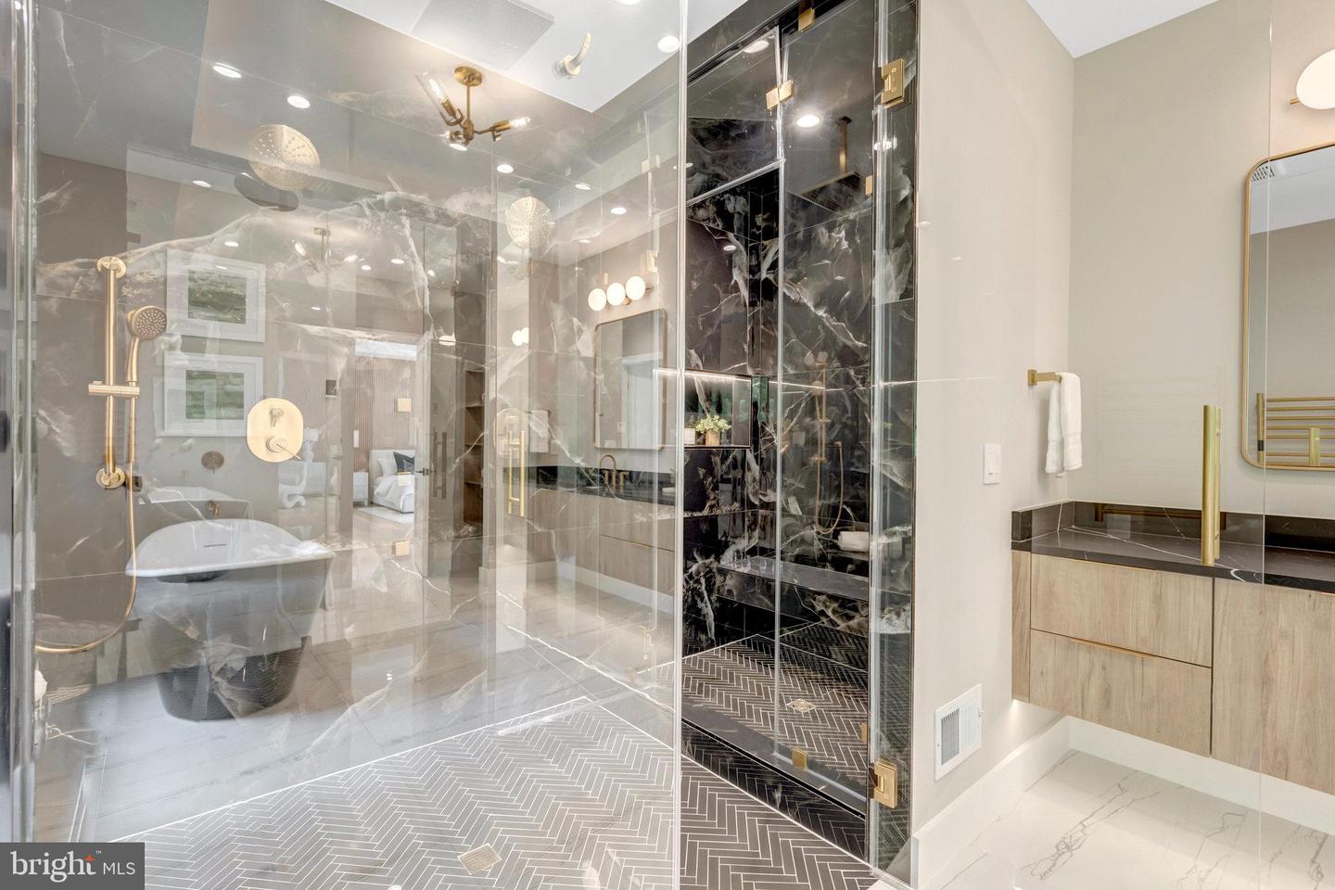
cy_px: 445
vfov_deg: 73.7
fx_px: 593
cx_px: 668
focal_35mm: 16
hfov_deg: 96.7
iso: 1250
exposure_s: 1/8
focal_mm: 16
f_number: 8
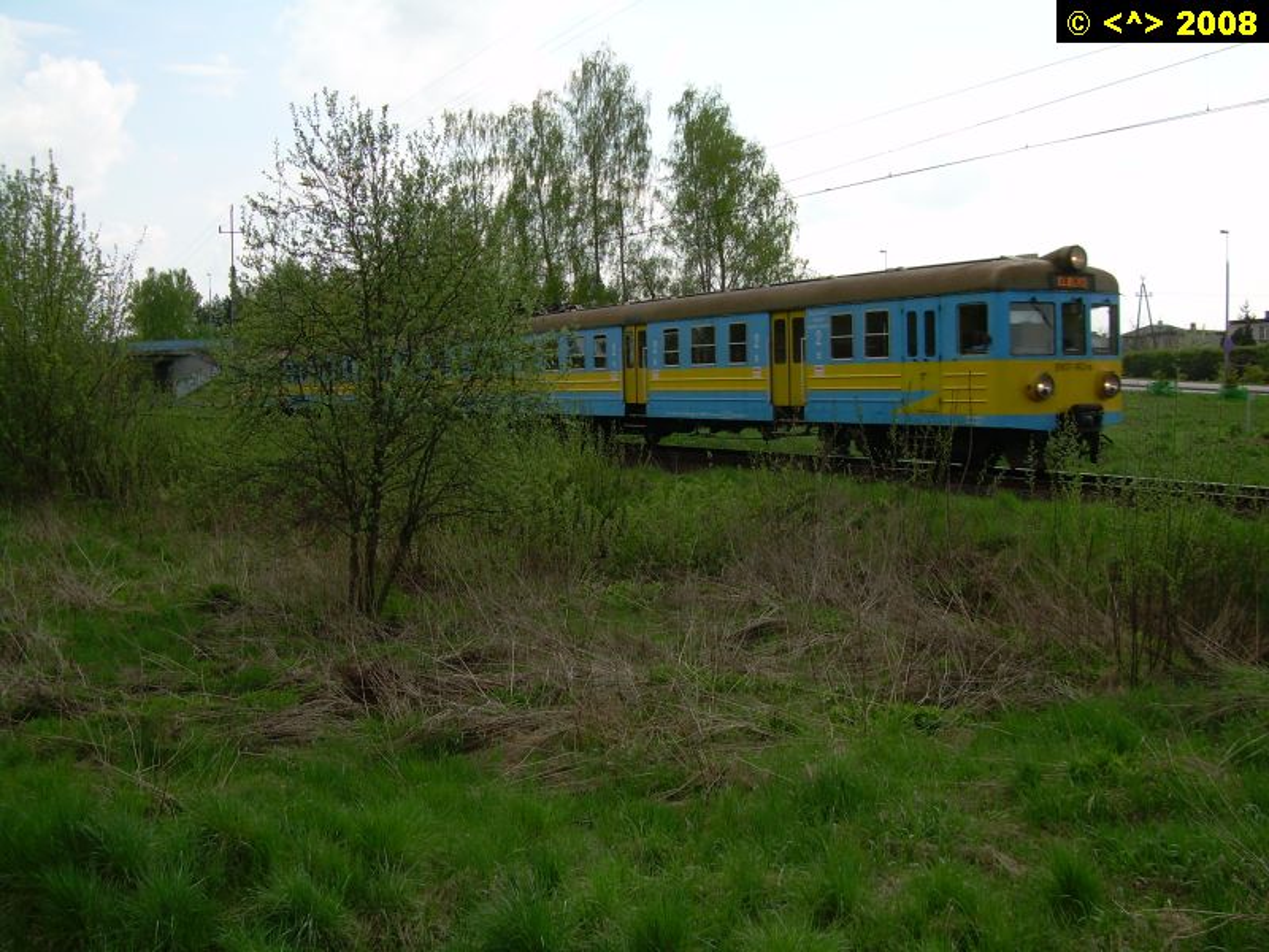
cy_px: 476
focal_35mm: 38
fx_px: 1393
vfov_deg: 37.7
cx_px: 634
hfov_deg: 49.0
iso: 50
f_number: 4.6
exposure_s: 1/386
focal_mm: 6.3
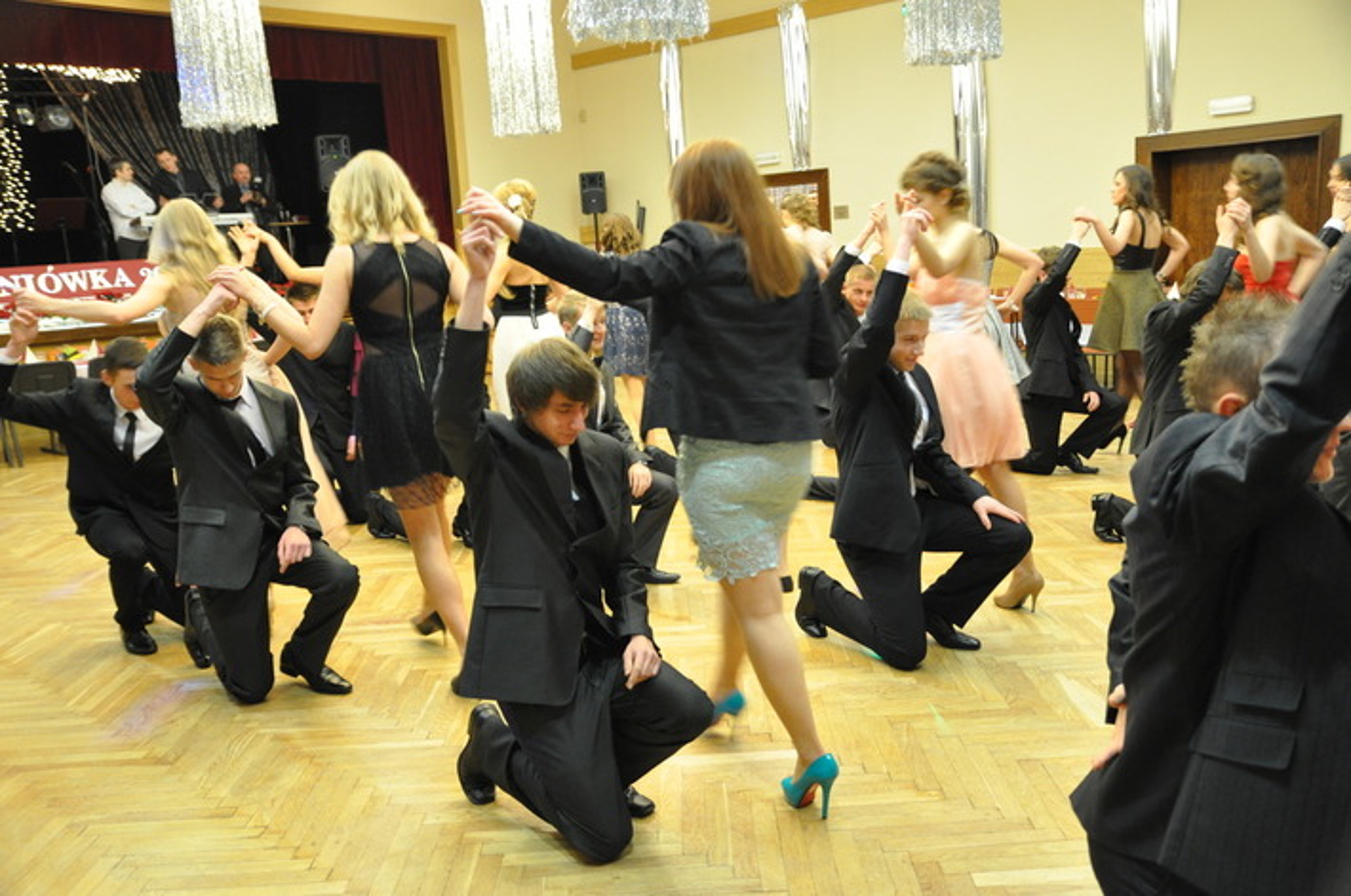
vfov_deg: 41.6
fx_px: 1180
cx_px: 676
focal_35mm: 32
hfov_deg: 59.6
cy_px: 448
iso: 1600
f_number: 3
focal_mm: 21
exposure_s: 1/25
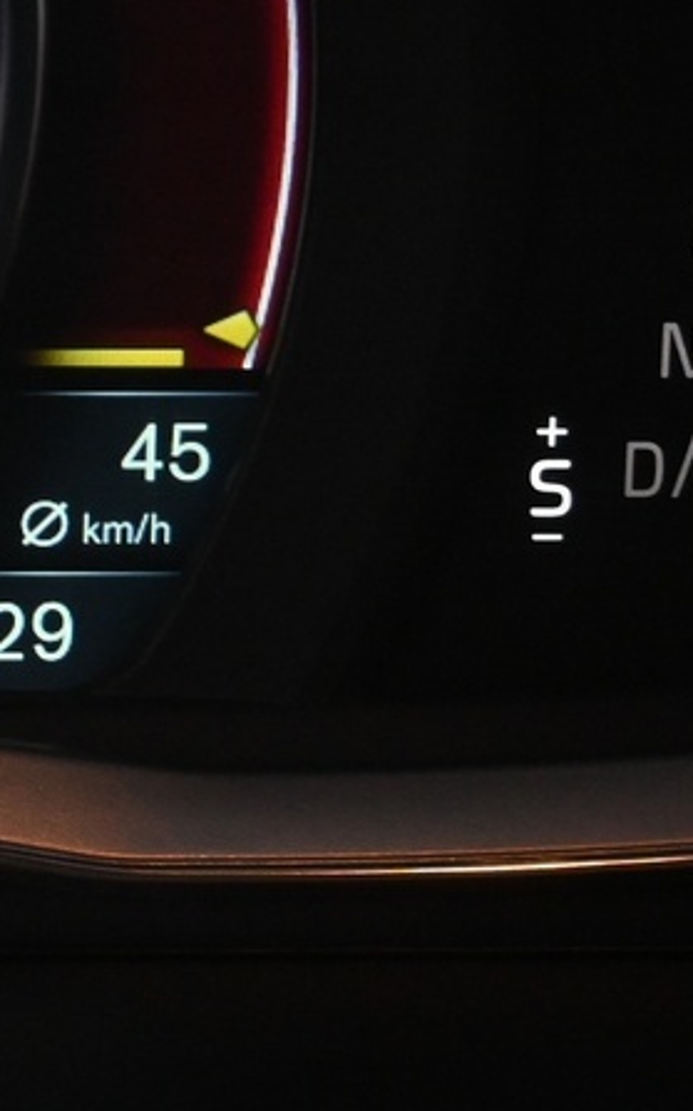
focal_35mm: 133
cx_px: -745
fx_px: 4023
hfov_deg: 9.2
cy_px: 231
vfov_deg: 15.6
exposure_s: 1/40
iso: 1800
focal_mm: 24
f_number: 4.2
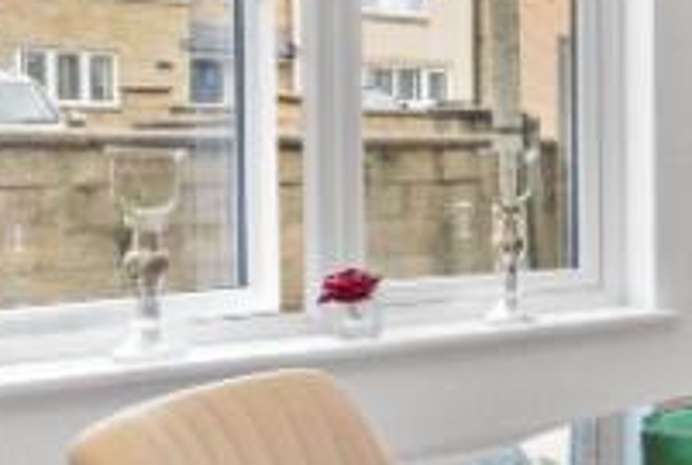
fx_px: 1175
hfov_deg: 23.9
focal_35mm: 61
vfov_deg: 22.3
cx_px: 1105
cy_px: 189
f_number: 16
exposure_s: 1/2
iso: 800
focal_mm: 12
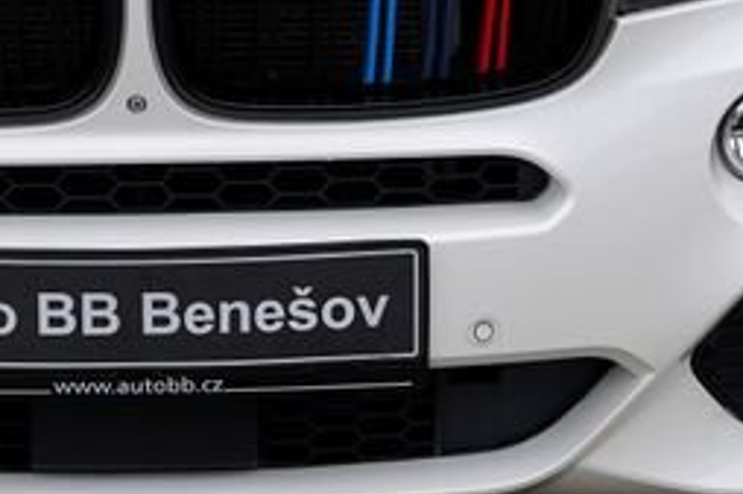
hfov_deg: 15.3
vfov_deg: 10.1
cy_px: -174
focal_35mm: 133
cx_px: 140
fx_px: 2743
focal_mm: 33
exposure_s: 1/160
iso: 100
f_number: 4
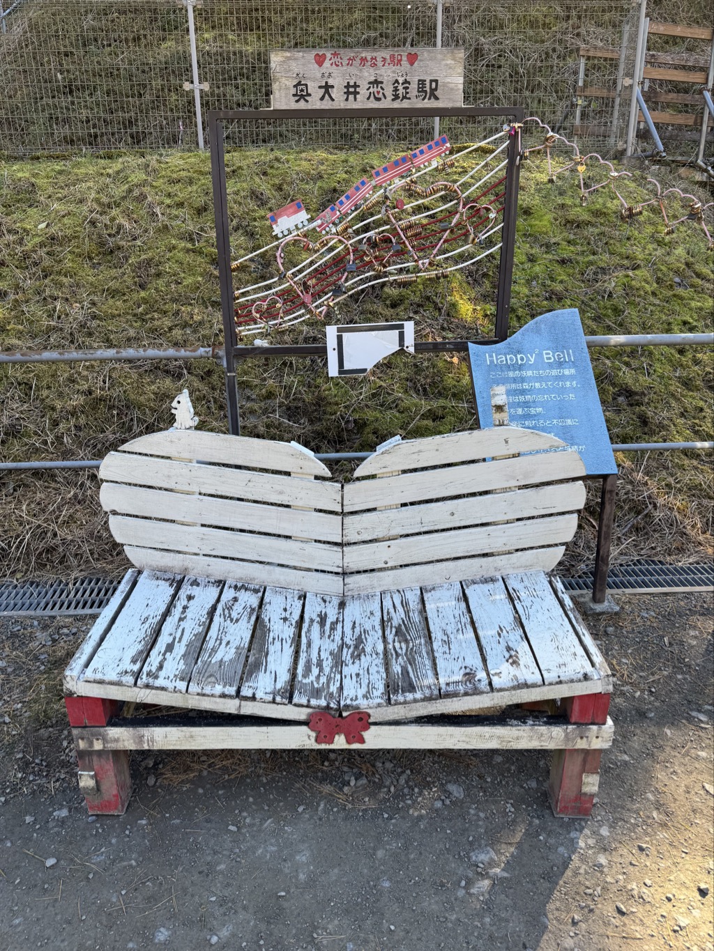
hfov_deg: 56.8
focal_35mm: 24
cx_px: 357
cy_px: 476
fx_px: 660
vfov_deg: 71.6
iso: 80
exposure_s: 1/439
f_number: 1.78
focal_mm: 6.76
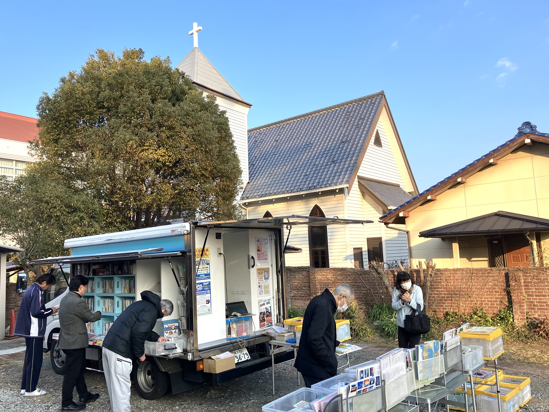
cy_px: 206
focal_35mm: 28
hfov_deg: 63.4
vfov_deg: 49.7
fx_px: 444
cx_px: 274
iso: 32
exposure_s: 1/600
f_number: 1.8
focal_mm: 3.99
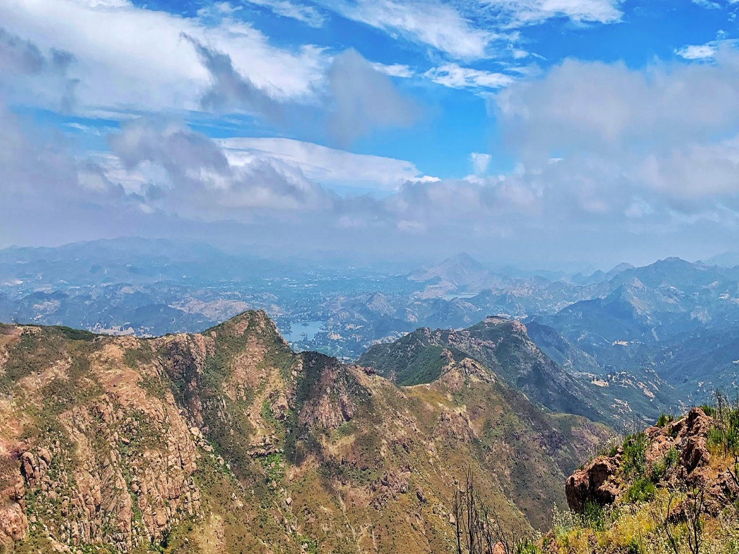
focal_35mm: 26
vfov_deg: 53.1
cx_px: 370
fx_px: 555
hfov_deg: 67.3
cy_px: 277
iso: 25
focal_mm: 4.25
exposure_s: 1/4464
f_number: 1.8
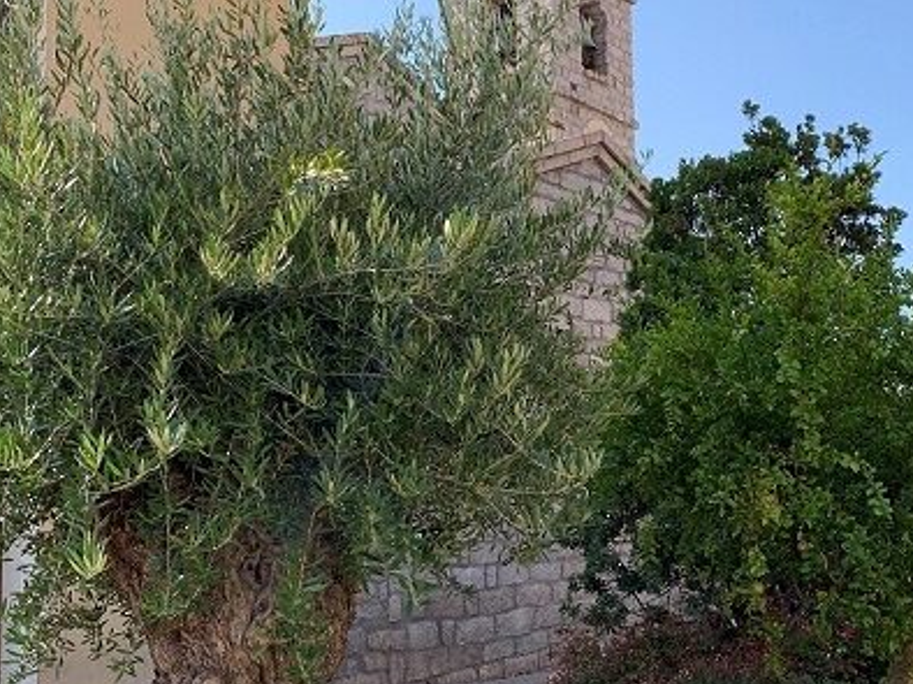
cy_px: 358
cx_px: 461
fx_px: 870
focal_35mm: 33
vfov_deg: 42.9
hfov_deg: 55.4
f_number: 1.8
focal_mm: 4.25
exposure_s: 1/945
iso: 25
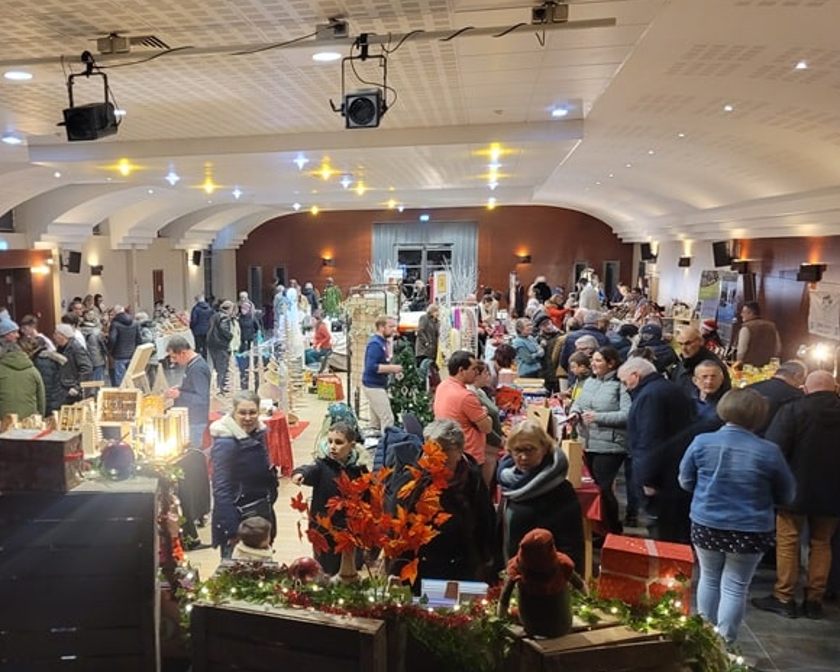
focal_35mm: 35
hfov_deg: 50.6
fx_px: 870
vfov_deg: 42.2
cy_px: 369
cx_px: 278
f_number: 1.8
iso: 500
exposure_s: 1/50
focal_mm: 5.4
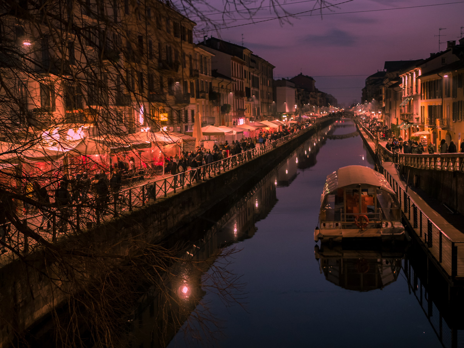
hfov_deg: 38.2
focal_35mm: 50
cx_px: 232
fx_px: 670
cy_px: 174
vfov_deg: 29.1
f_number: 2
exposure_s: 1/30
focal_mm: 25
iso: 1600
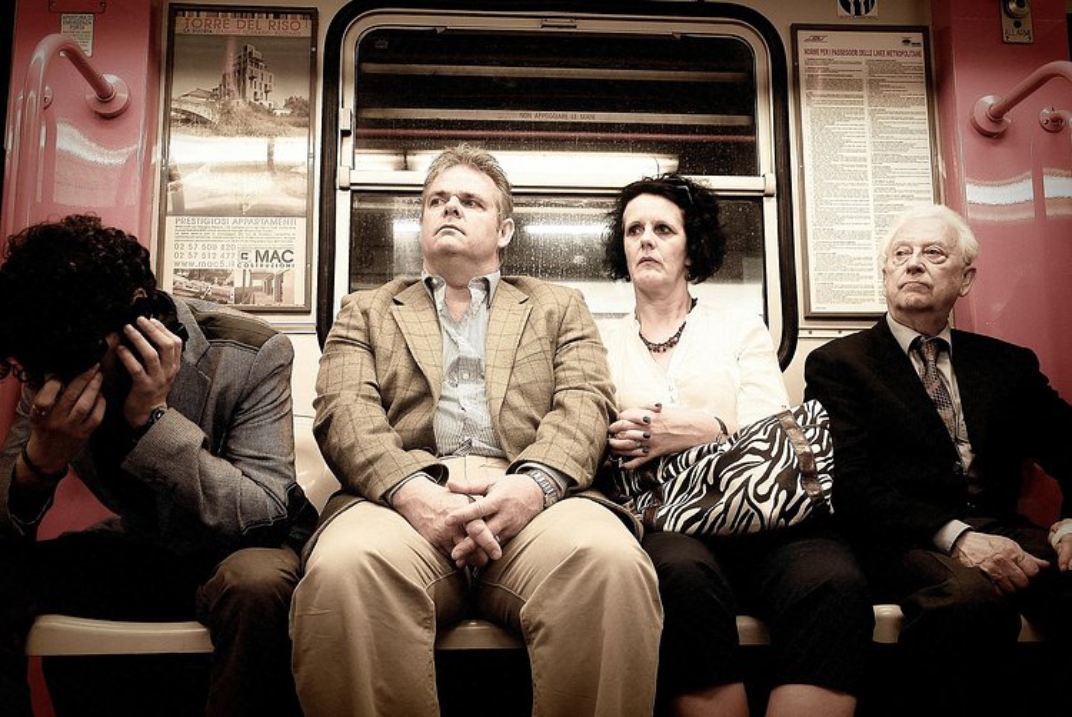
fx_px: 894
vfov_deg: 43.7
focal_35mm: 30
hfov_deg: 61.9
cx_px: 536
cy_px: 358
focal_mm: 20
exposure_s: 1/40
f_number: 2.8
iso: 800
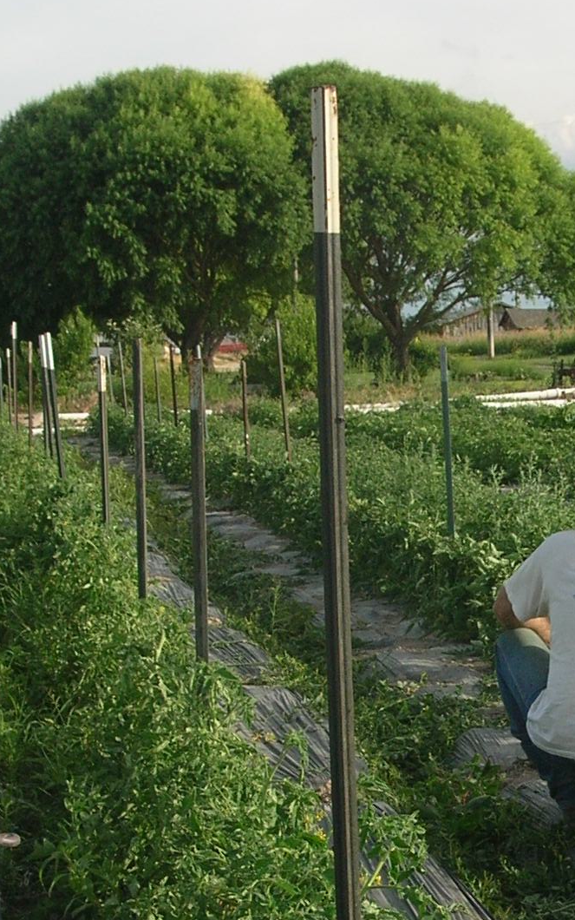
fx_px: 2406
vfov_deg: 21.5
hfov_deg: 13.5
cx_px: 518
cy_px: 677
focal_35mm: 96
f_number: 3.9
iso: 50
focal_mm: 6.9
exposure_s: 1/316
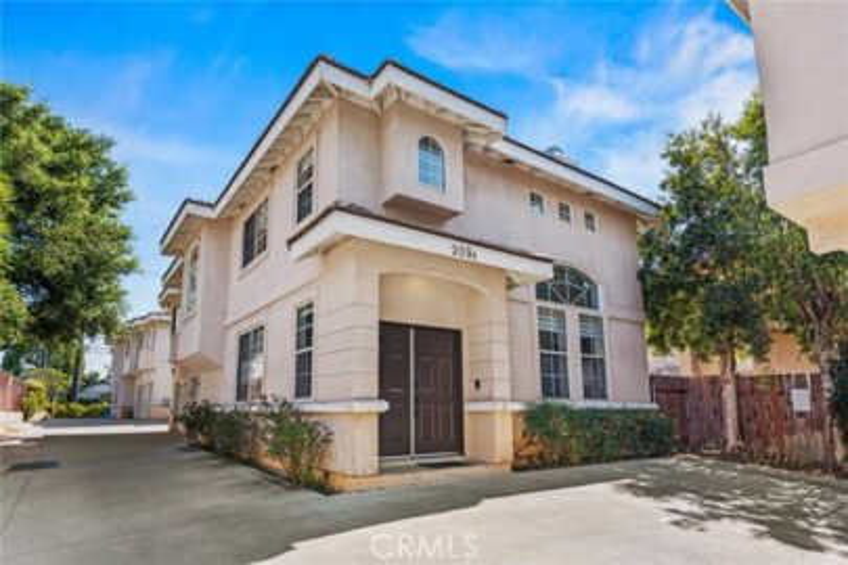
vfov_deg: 65.7
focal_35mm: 19
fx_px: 438
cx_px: 424
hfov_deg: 88.1
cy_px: 282
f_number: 6.3
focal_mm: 18.6
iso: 400
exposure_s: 1/320
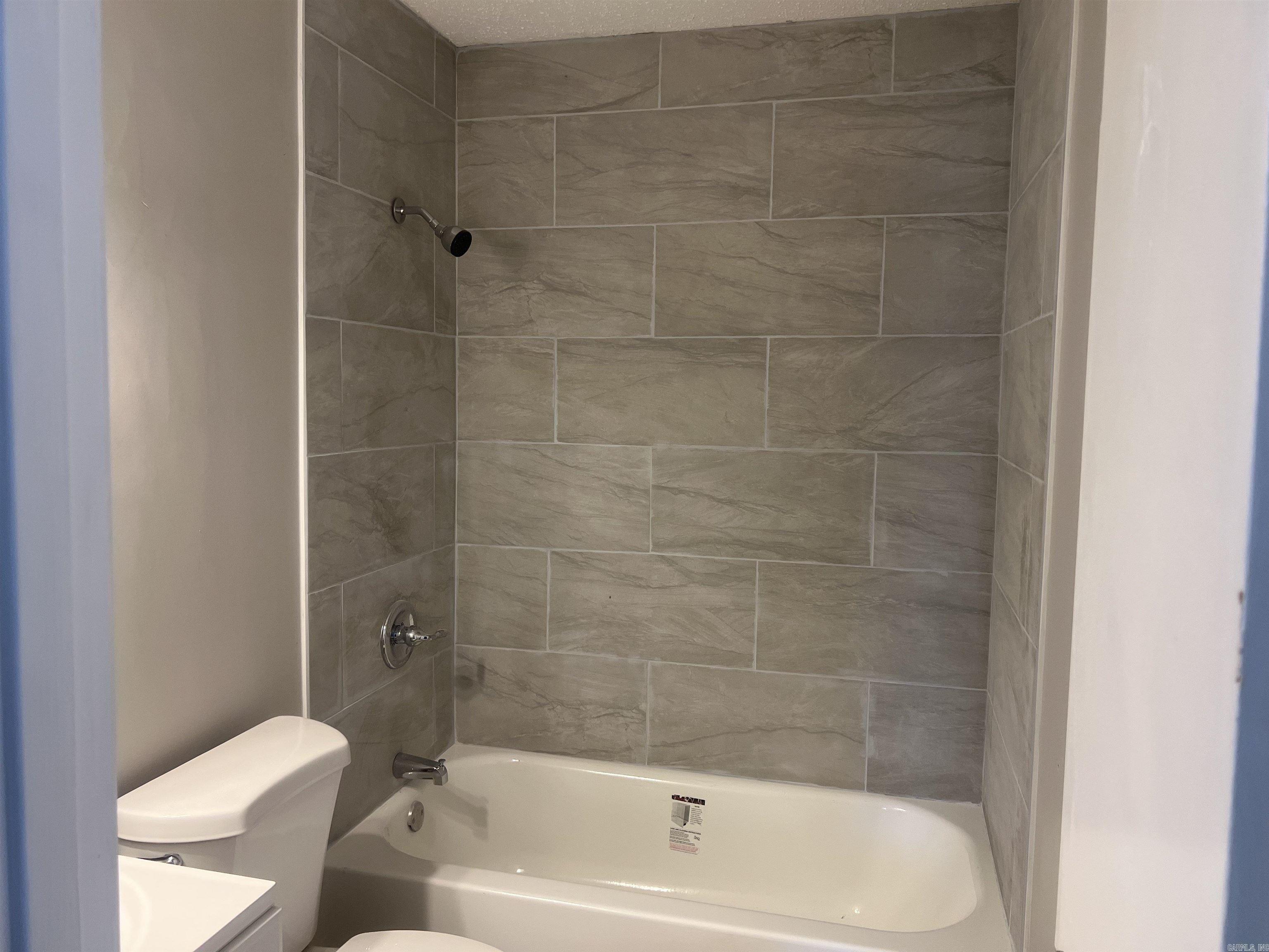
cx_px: 634
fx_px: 953
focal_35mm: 26
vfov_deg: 53.1
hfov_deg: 67.3
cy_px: 476
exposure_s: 1/121
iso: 80
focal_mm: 5.7
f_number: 1.5
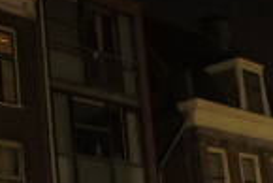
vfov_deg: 11.4
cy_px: 208
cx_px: 107
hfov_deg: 17.2
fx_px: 903
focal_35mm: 119
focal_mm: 18
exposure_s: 1/6
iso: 1600
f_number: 3.5
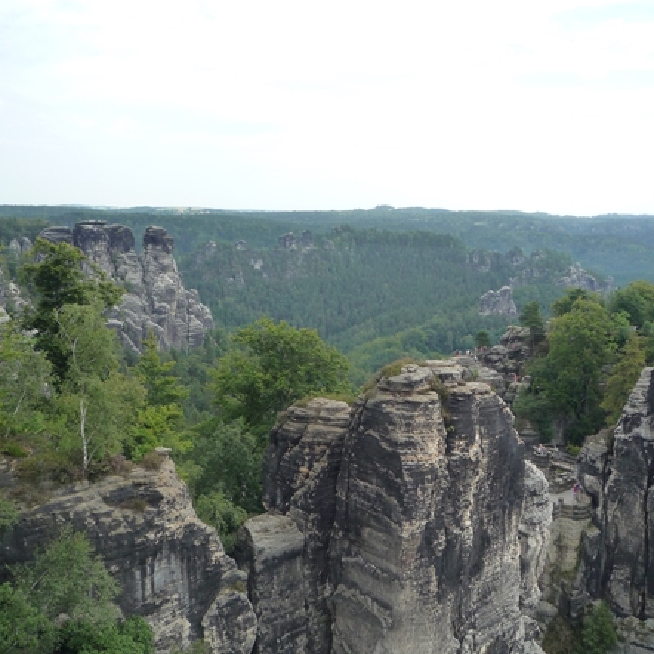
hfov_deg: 54.0
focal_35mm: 30
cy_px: 331
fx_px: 641
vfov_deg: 54.0
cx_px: 349
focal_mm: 4.4
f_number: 3.5
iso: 160
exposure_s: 1/500
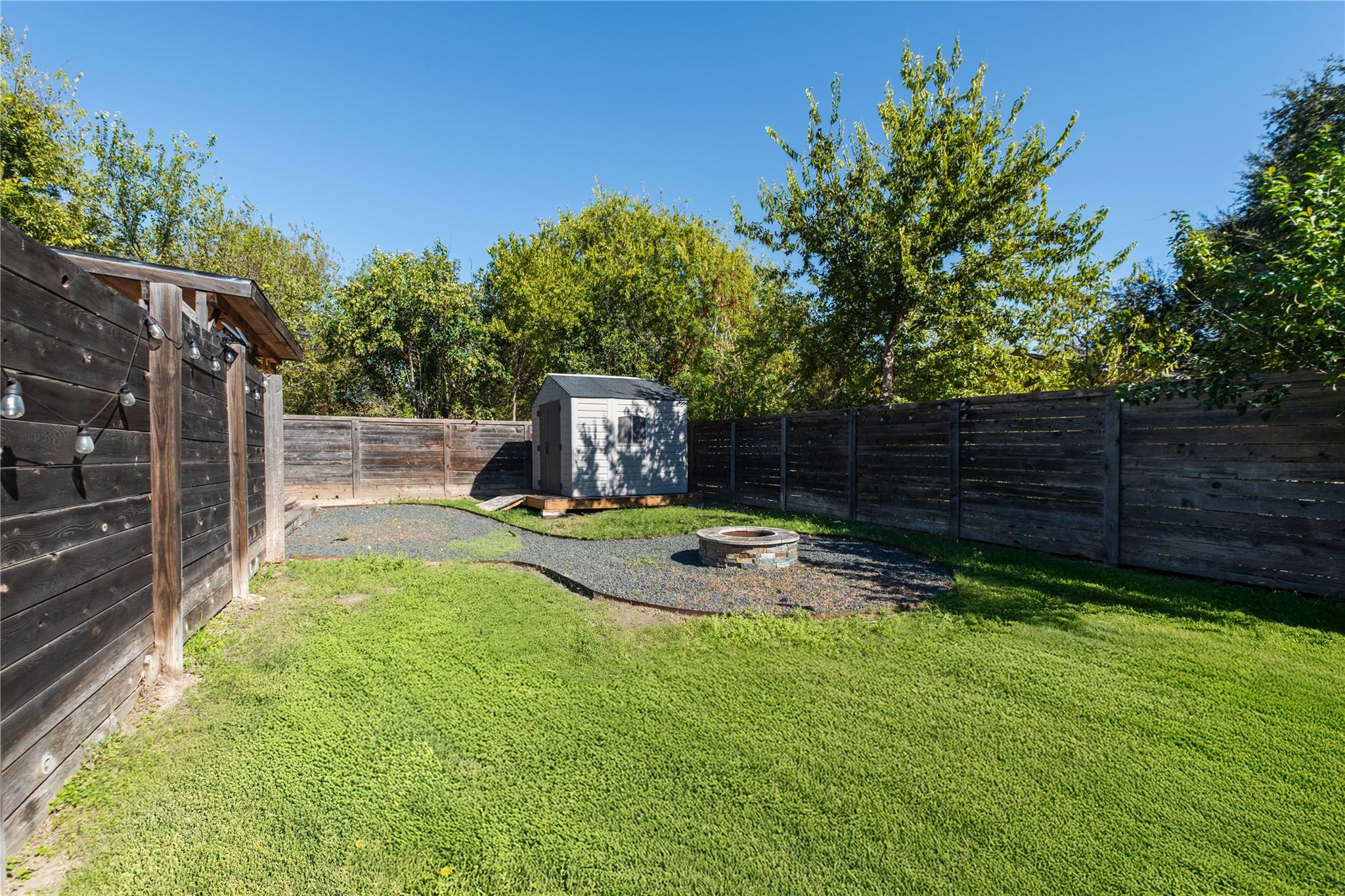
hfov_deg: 100.4
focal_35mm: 15
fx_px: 560
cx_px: 672
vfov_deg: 77.3
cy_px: 448
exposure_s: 1/800
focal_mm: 10
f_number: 4
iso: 200
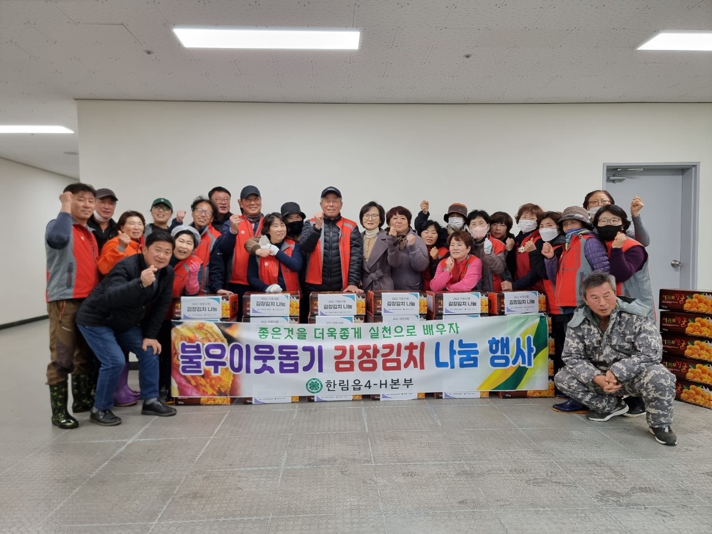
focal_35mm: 24
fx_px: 494
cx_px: 356
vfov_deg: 56.8
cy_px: 267
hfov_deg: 71.6
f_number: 1.8
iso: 250
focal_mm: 6.7
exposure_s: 1/120
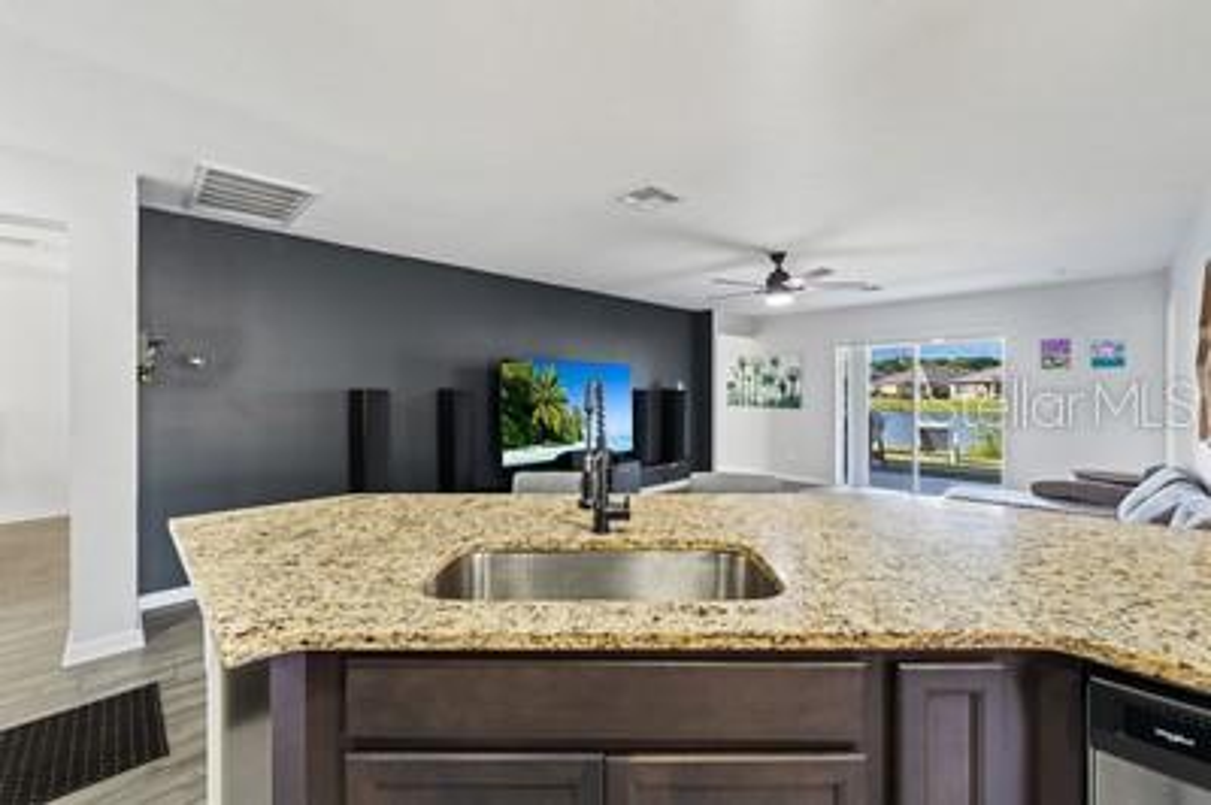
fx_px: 471
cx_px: 606
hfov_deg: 104.3
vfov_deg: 81.1
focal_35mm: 14
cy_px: 402
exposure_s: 1/1.67
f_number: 9
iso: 250
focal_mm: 14
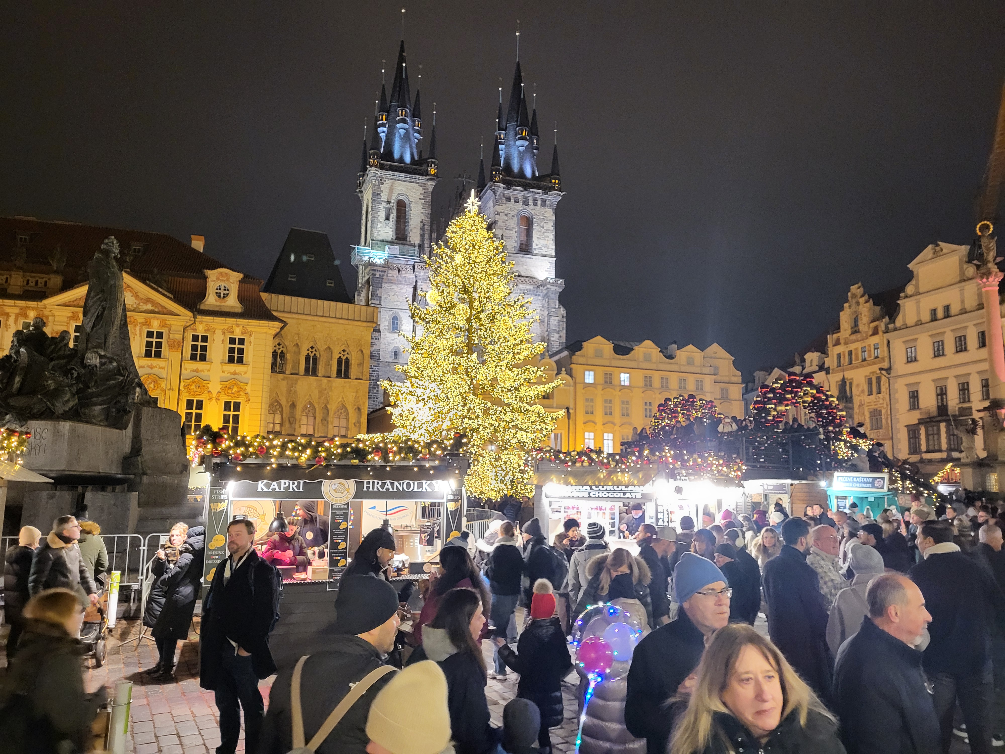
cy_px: 377
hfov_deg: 67.3
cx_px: 502
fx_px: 755
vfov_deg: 53.1
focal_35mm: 26
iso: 640
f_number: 1.8
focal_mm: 5.4
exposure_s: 1/50
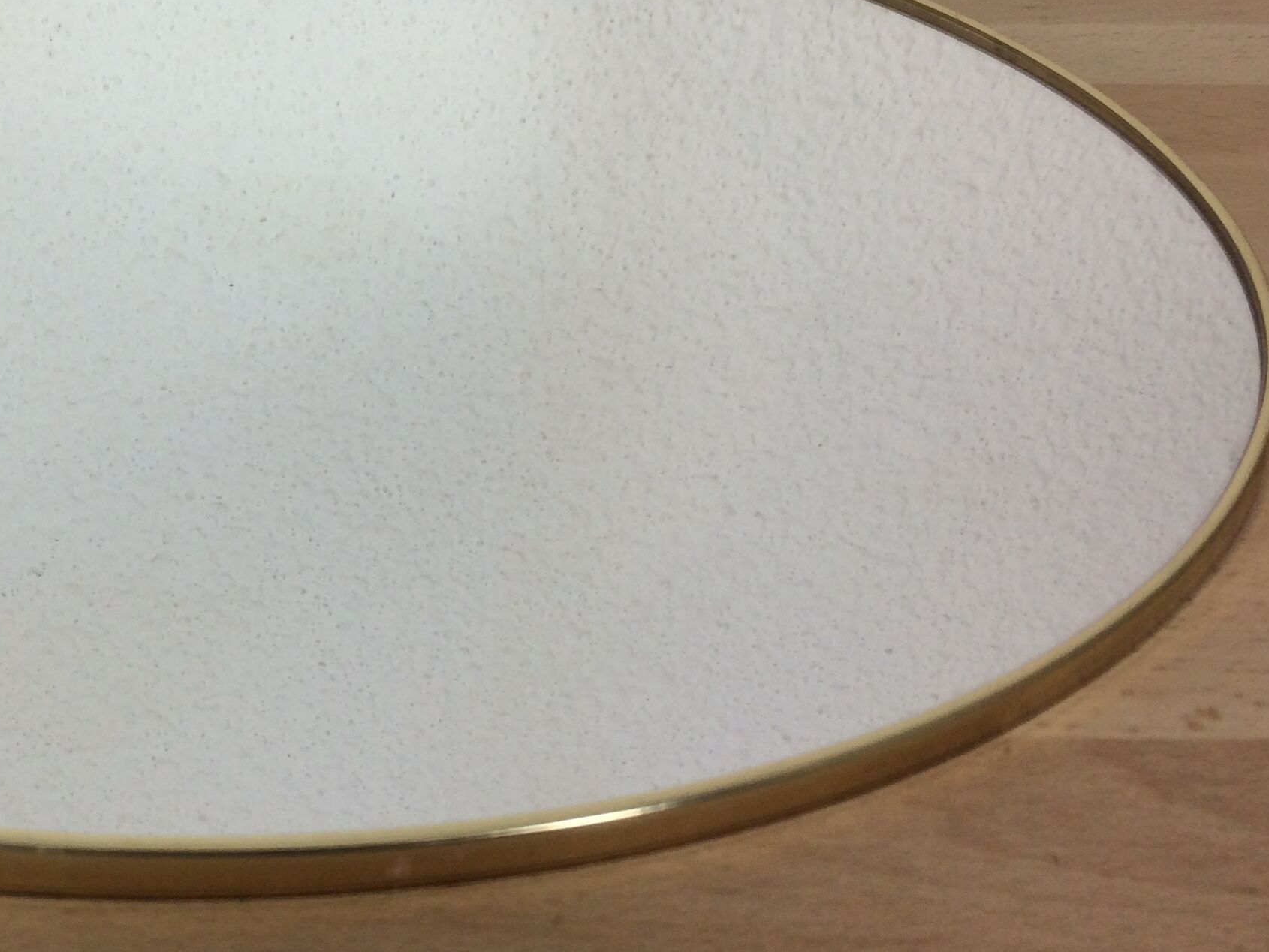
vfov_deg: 25.8
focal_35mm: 56
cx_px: 228
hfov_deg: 33.2
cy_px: 243
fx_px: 2053
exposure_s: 1/100
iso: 50
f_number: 2.2
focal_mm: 4.15
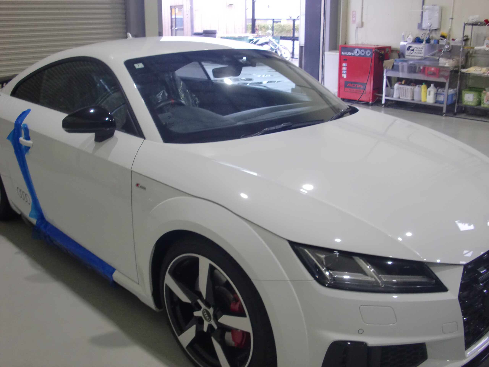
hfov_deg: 51.4
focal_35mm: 36
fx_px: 509
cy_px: 184
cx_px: 244
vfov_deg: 39.7
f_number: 2.8
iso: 200
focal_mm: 6.3
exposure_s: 1/60
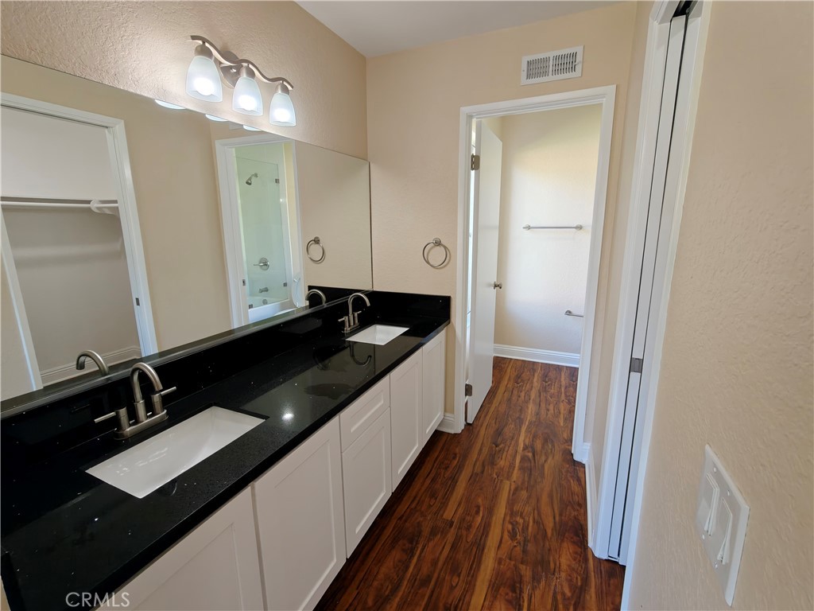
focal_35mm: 15
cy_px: 306
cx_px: 407
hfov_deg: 98.2
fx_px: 353
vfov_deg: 81.7
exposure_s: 1/120
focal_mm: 2.3
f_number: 2
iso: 250
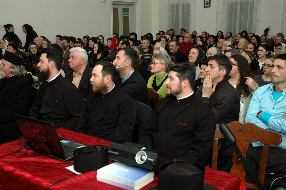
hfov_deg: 45.0
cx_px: 143
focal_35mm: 44
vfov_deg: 30.8
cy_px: 95
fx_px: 345
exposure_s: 1/60
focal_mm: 29
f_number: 4.5
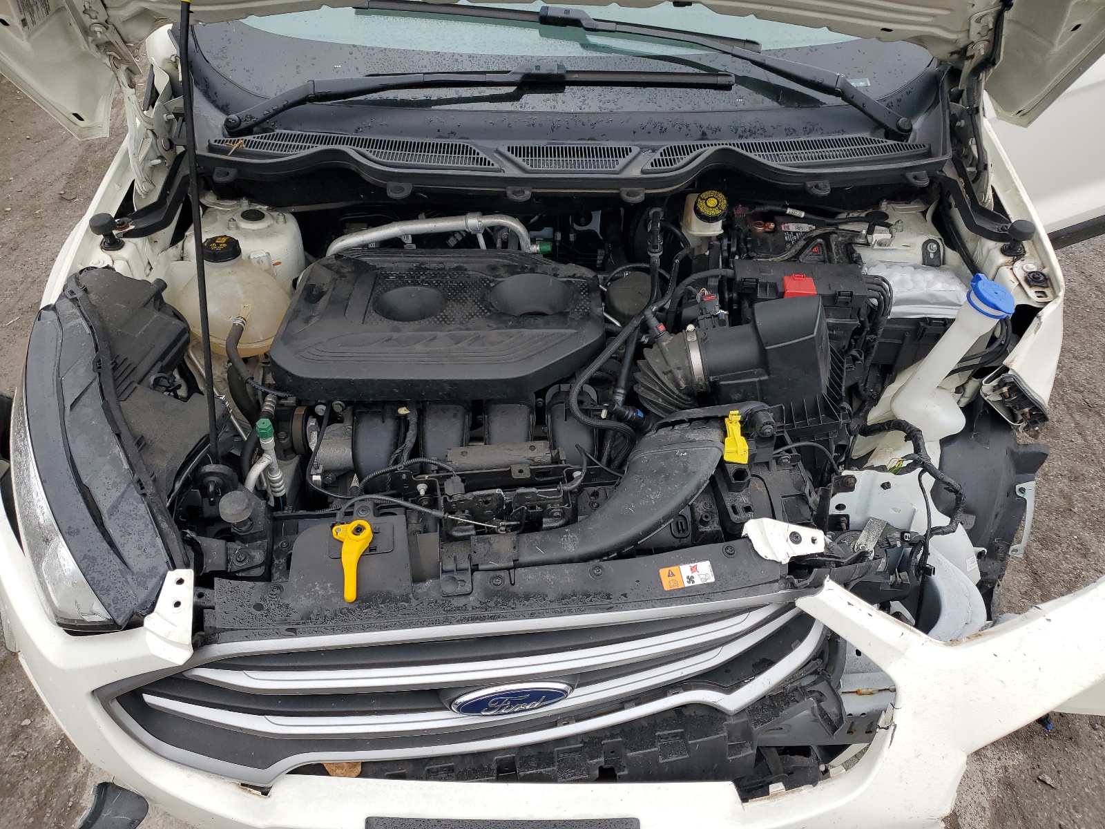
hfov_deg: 67.3
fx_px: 830
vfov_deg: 53.1
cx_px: 552
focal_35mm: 26
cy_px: 414
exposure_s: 1/500
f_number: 1.5
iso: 50
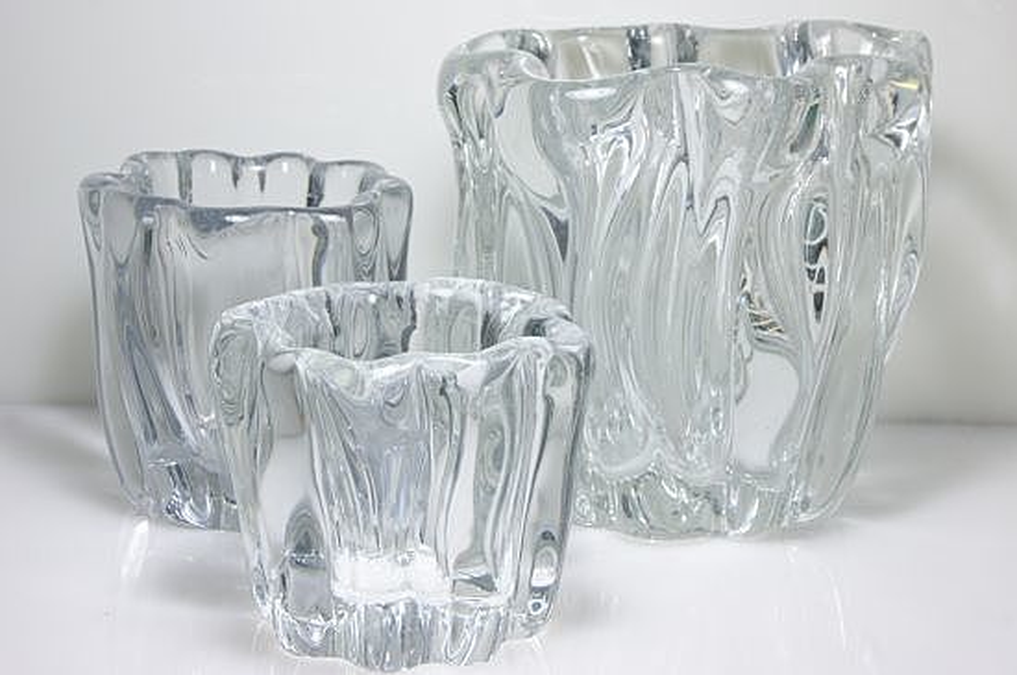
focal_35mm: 68
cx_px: 508
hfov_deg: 29.9
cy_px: 338
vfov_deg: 20.1
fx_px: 1904
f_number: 9
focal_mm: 45
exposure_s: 1/13
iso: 400
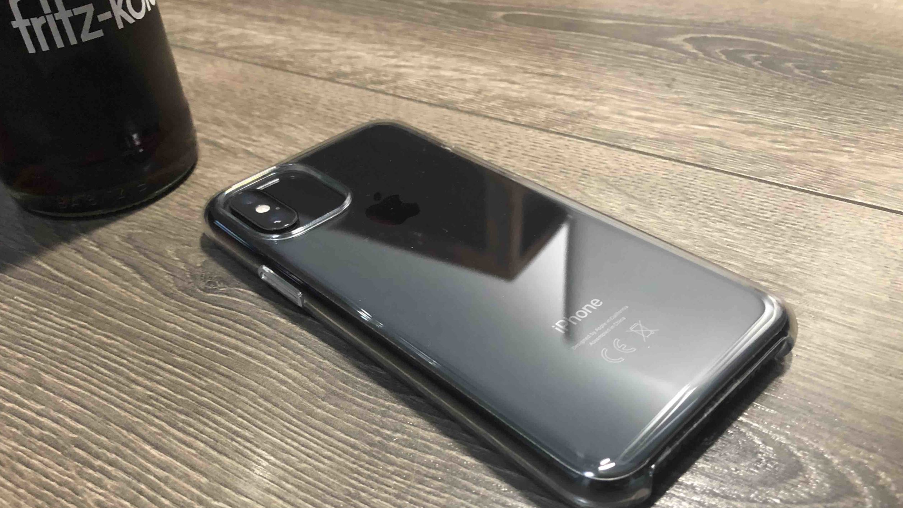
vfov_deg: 37.4
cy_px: 331
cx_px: 453
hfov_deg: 62.6
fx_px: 742
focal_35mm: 31
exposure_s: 1/15
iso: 100
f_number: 1.8
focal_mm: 3.99
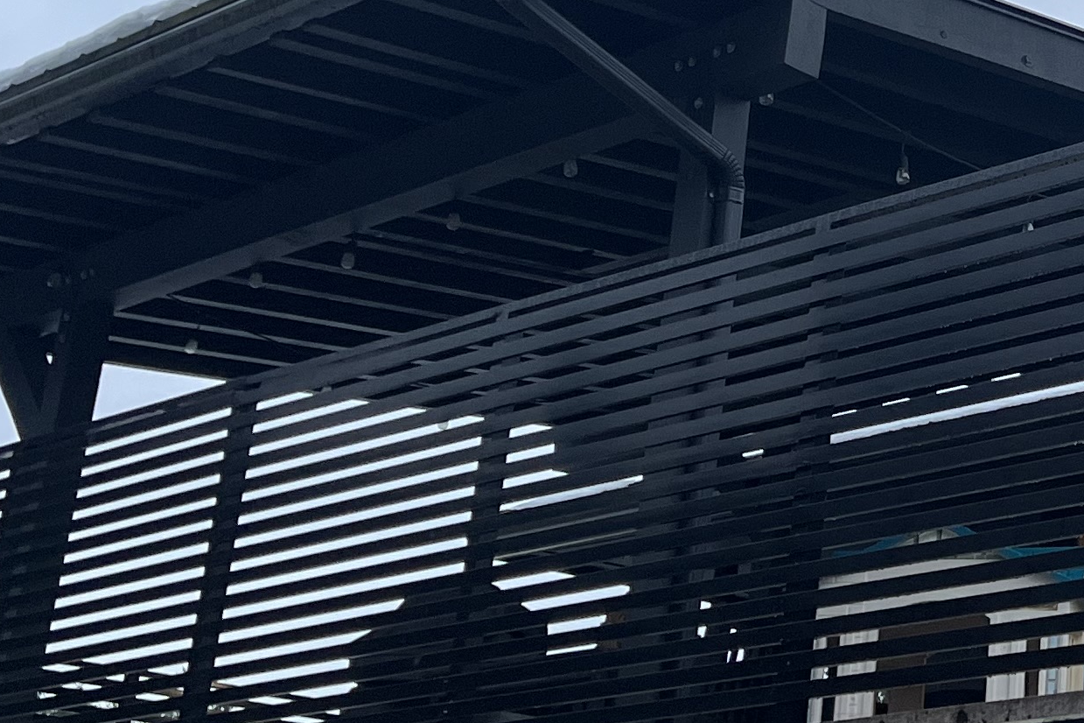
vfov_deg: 15.3
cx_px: 1220
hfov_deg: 21.8
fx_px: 2650
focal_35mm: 88
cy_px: 48
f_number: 1.5
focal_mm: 5.7
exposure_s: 1/120
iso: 80
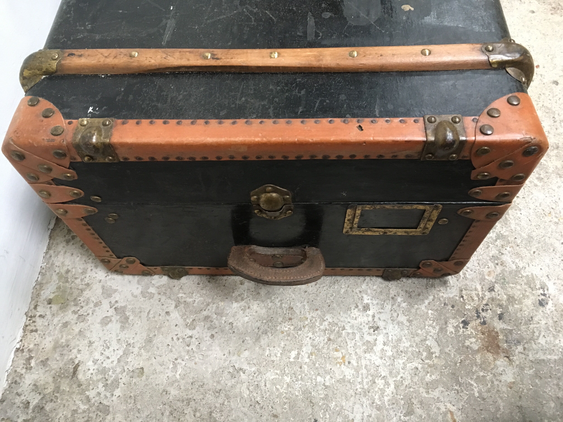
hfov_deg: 61.7
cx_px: 282
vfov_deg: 48.2
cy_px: 211
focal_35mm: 29
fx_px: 472
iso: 200
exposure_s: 1/17
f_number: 2.2
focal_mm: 4.15
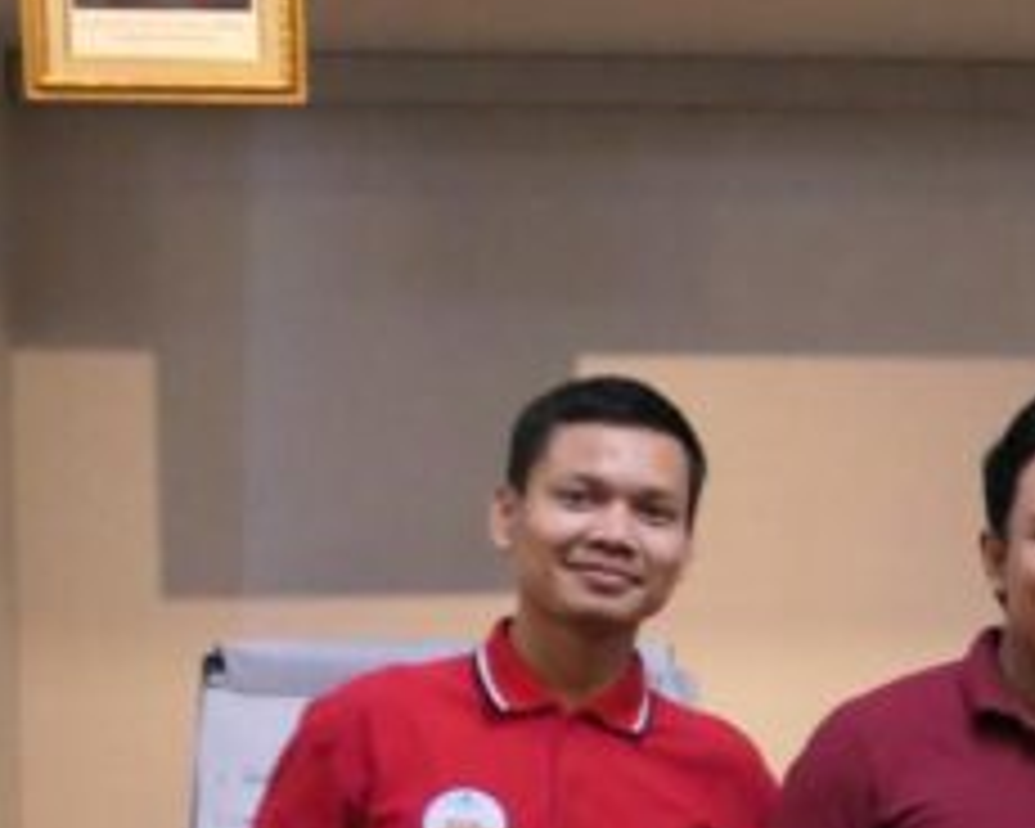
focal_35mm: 146
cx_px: 1863
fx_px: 4472
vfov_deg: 10.5
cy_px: 853
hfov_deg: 12.1
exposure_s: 1/100
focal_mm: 12.8
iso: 3200
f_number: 2.8
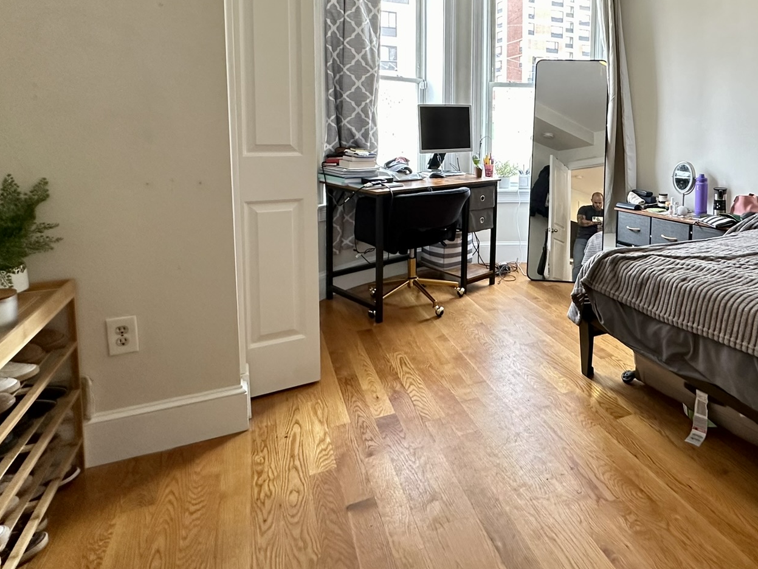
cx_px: 532
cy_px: 169
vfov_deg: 56.9
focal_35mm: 23
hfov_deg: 70.7
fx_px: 504
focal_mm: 2.22
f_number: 2.2
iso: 250
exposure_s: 1/60
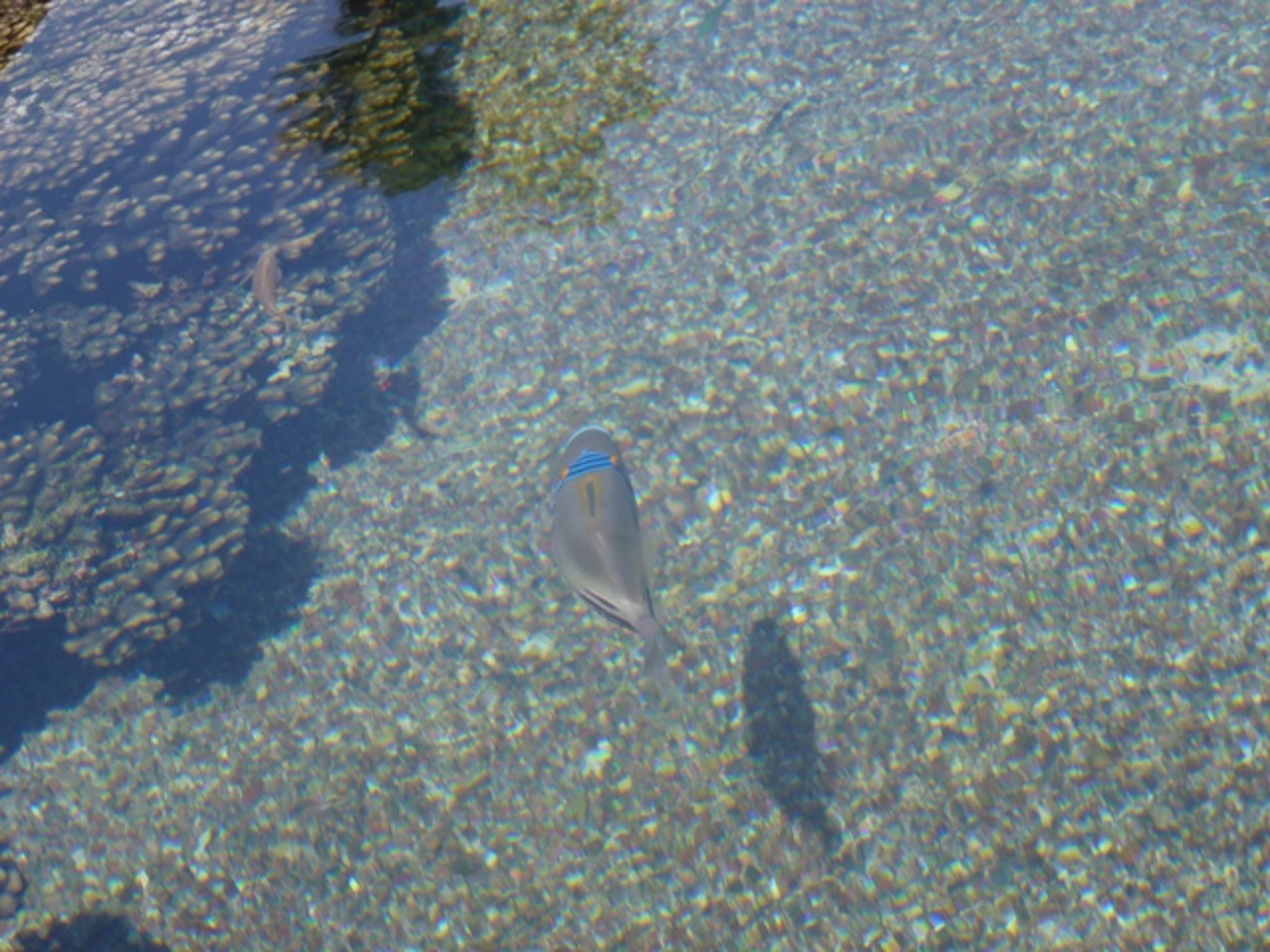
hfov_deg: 18.9
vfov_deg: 14.2
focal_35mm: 104
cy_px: 476
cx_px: 635
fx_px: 3816
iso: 100
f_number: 5
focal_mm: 18.7
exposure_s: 1/400
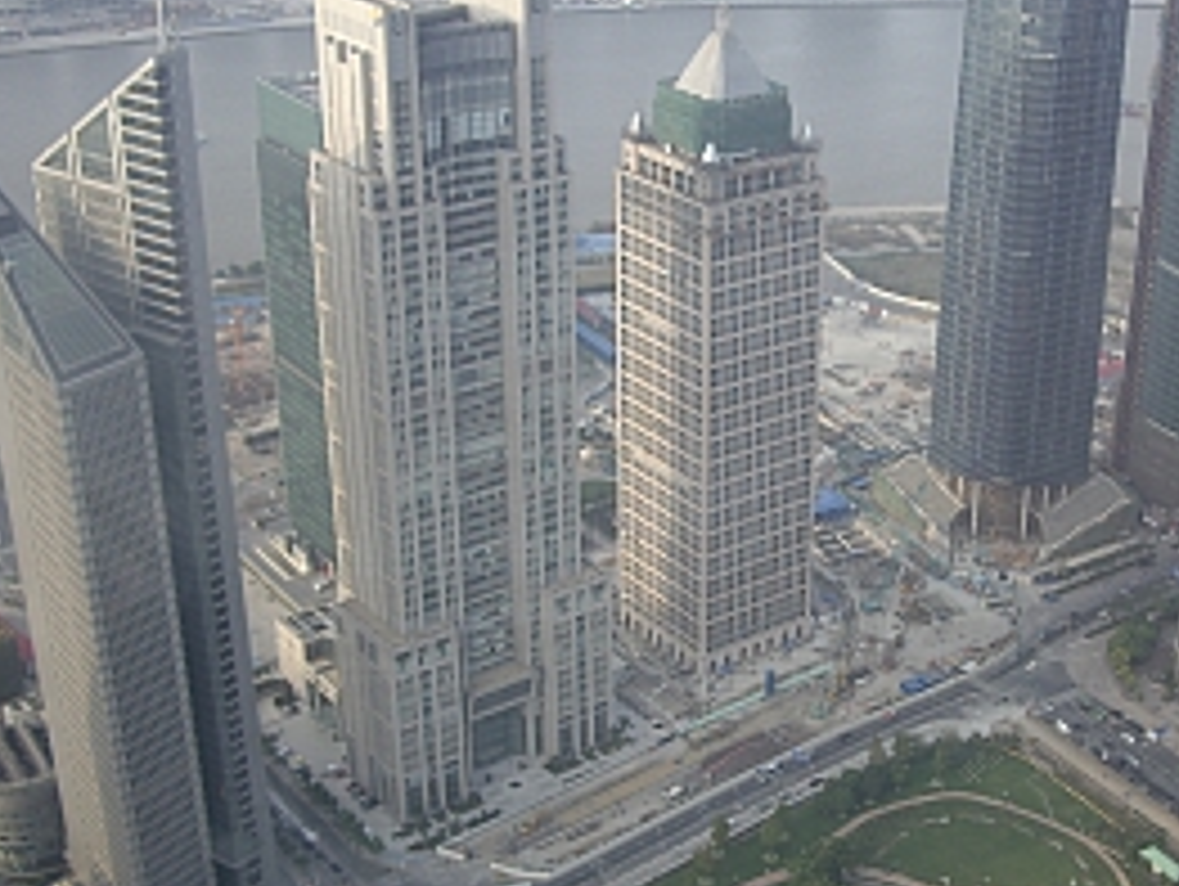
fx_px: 1977
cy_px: 558
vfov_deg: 25.2
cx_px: 855
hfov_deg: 32.7
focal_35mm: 58
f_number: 2.8
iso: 50
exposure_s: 1/160
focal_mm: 7.9
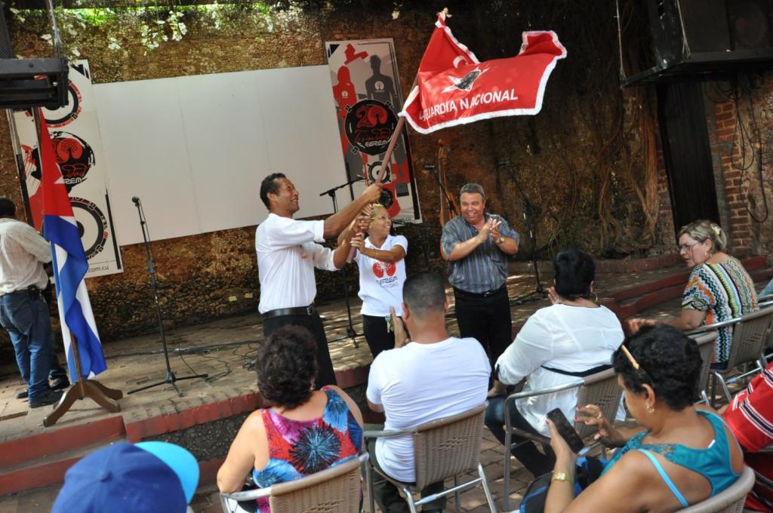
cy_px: 256
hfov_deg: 67.4
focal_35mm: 27
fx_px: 579
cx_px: 386
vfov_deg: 47.8
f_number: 5.6
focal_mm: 18
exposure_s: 1/200
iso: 1100
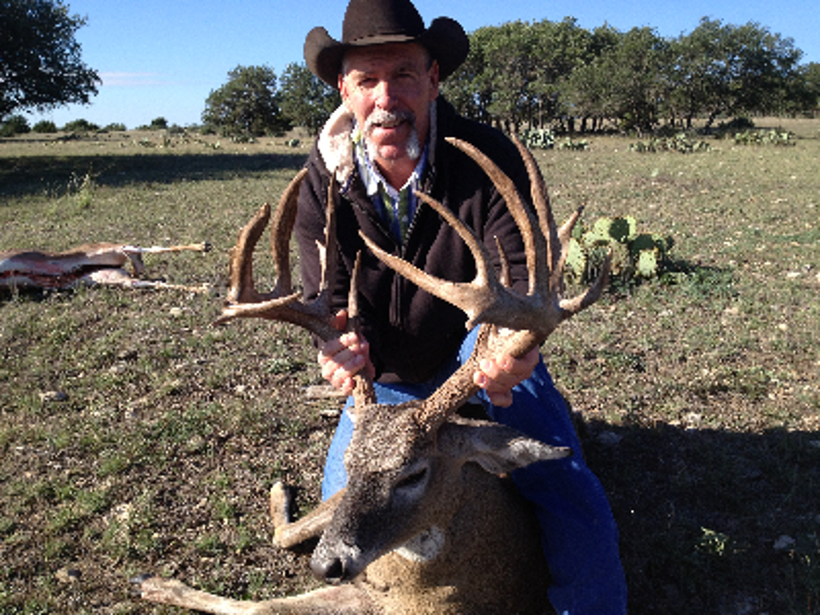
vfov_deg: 40.7
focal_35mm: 35
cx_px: 410
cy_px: 308
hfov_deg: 52.6
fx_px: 829
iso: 50
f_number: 2.4
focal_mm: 4.28
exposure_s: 1/1062
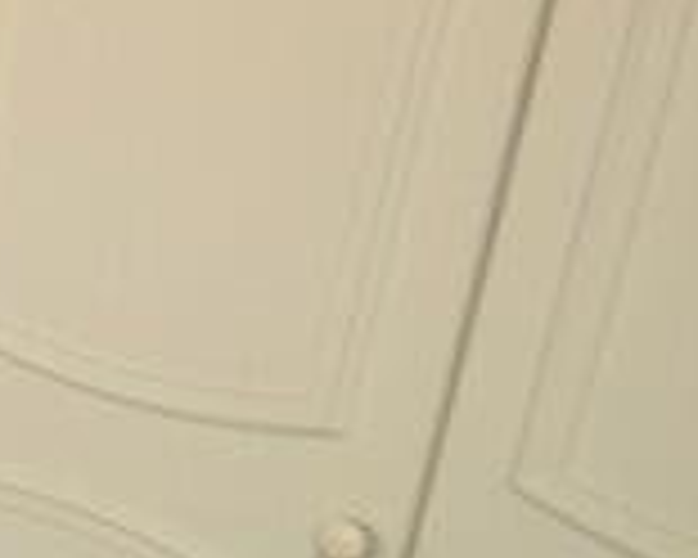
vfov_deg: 16.5
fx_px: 1921
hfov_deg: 11.3
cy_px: 196
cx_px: -1423
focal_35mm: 93
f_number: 3.5
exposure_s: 1/60
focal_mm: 10
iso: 1000
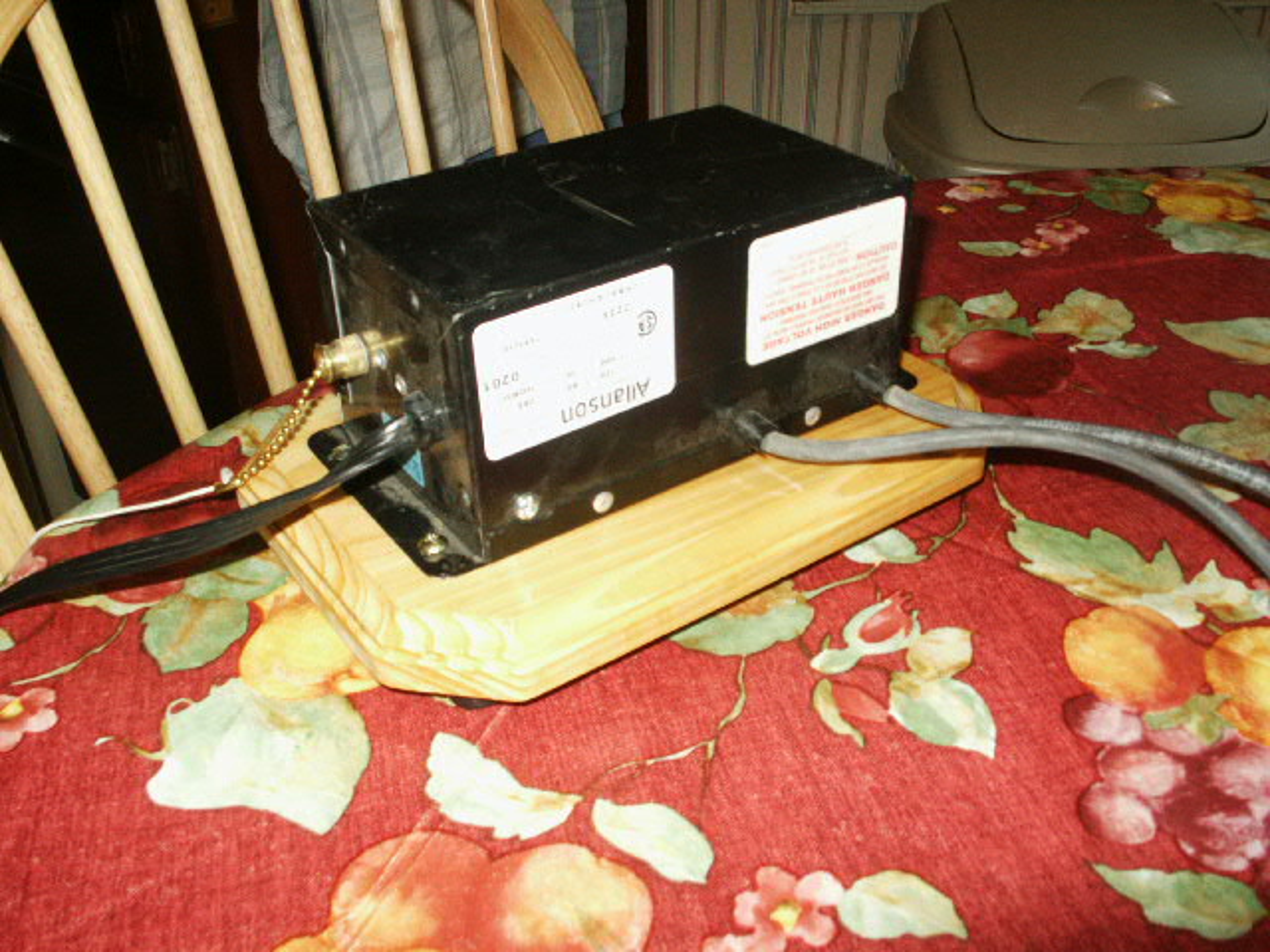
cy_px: 476
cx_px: 635
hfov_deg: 52.6
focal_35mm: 35
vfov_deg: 40.7
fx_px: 1284
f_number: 6.7
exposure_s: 1/45
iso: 200
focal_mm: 7.19
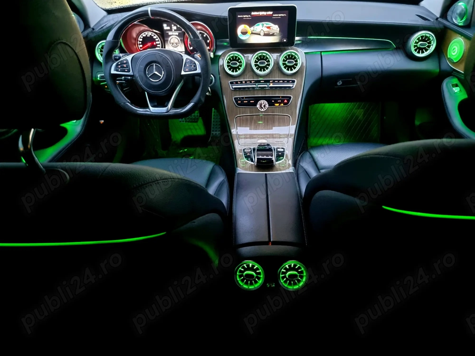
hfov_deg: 71.6
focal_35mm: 24
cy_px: 178
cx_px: 238
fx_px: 329
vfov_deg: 56.8
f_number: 1.8
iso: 1250
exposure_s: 1/17
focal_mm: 6.7
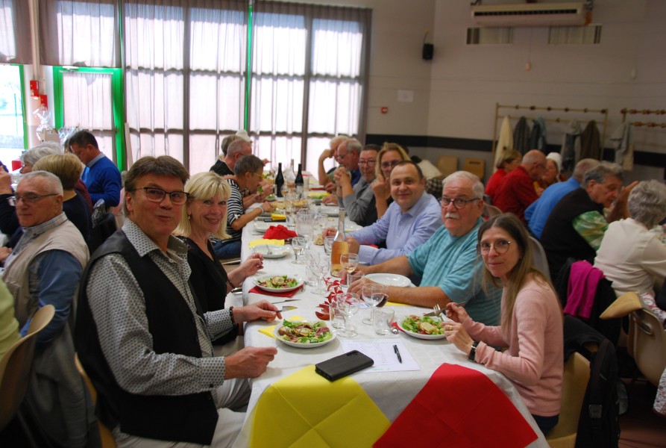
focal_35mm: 30
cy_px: 224
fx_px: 556
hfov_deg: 61.8
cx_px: 333
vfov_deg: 43.8
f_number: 4.5
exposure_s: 1/80
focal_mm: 20
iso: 400
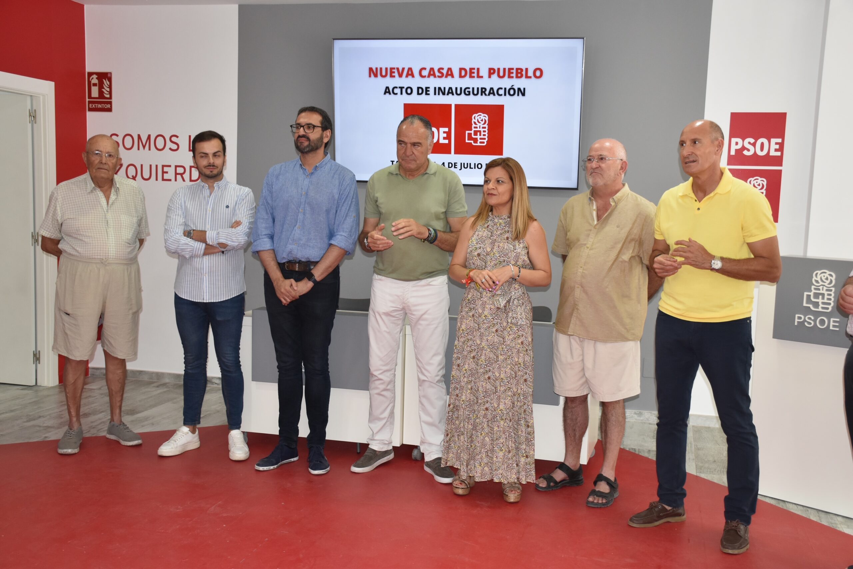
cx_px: 426
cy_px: 284
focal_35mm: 39
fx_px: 924
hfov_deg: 49.6
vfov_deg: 34.2
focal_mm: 26
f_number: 5
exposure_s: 1/100
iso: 800
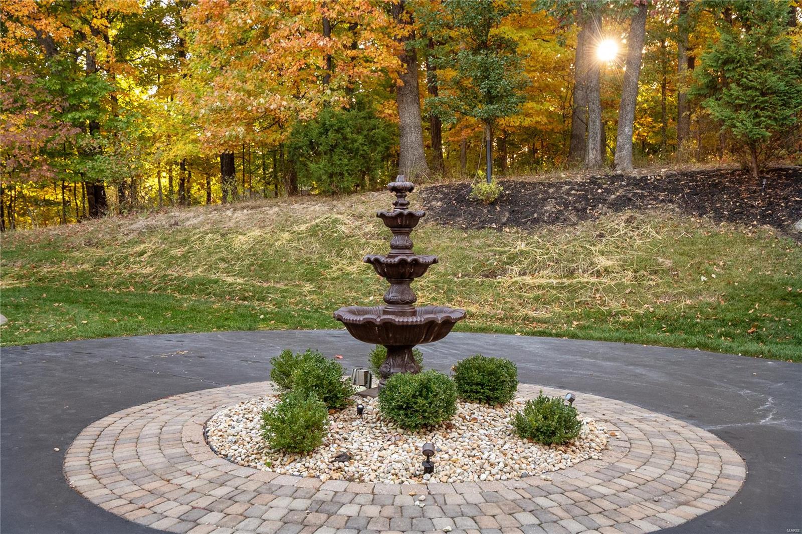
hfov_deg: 53.1
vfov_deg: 36.9
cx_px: 401
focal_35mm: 36
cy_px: 267
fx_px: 802
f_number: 4
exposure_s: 1/100
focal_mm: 18
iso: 400
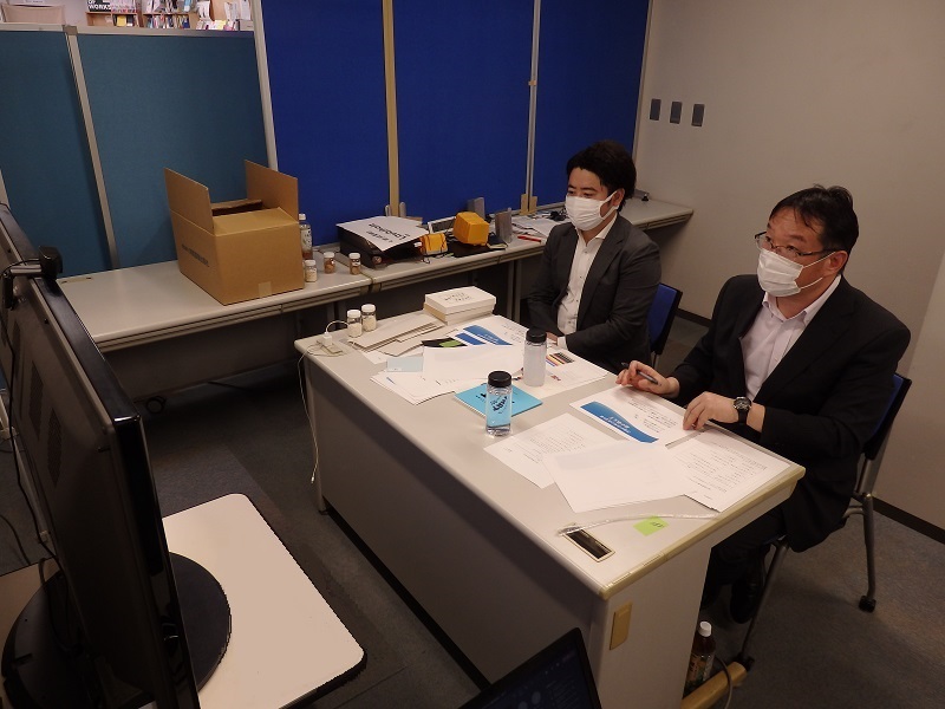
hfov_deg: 69.4
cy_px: 354
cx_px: 472
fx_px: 682
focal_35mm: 25
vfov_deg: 54.9
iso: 125
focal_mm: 4.5
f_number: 3
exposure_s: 1/30
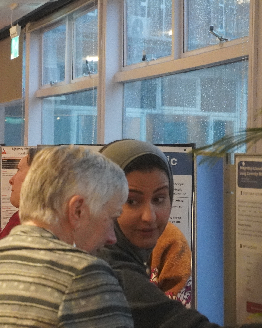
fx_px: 1502
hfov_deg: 9.8
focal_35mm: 155
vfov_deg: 12.4
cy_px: 195
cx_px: -90
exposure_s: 1/125
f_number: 5.6
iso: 6400
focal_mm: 50
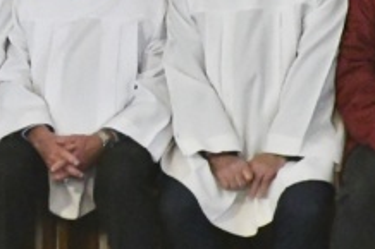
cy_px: 49
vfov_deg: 1.4
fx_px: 10284
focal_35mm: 988
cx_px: -150
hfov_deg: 2.1
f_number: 5.6
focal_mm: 140
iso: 12800
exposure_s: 1/125
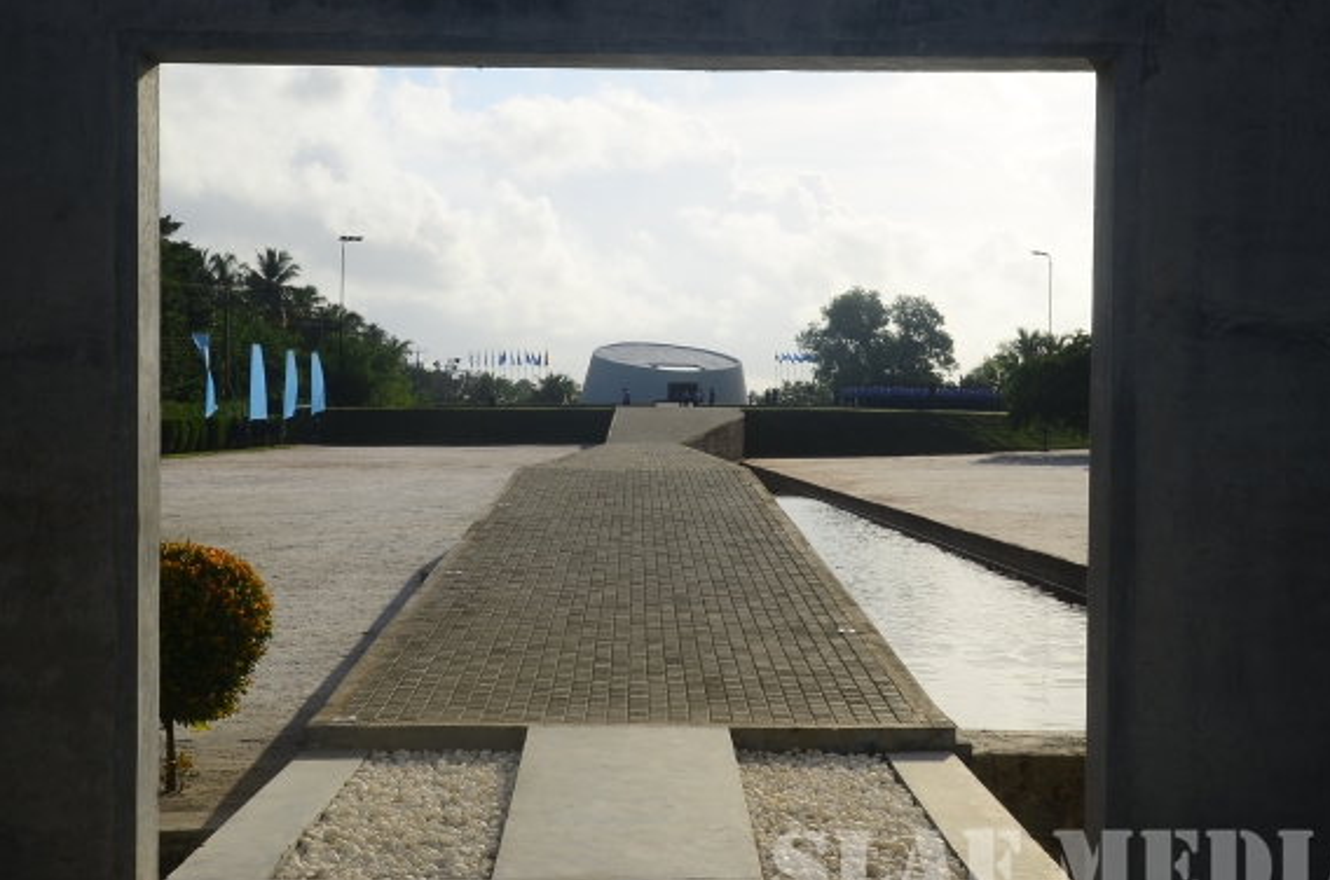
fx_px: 1976
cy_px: 467
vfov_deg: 25.1
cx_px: 663
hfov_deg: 37.2
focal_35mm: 54
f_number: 13
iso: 100
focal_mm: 29
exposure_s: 1/160
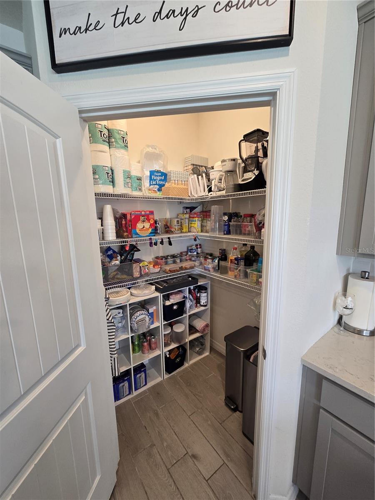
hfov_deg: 89.9
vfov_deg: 106.2
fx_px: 188
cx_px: 188
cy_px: 250
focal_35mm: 13
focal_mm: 2.2
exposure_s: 1/60
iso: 125
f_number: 2.2
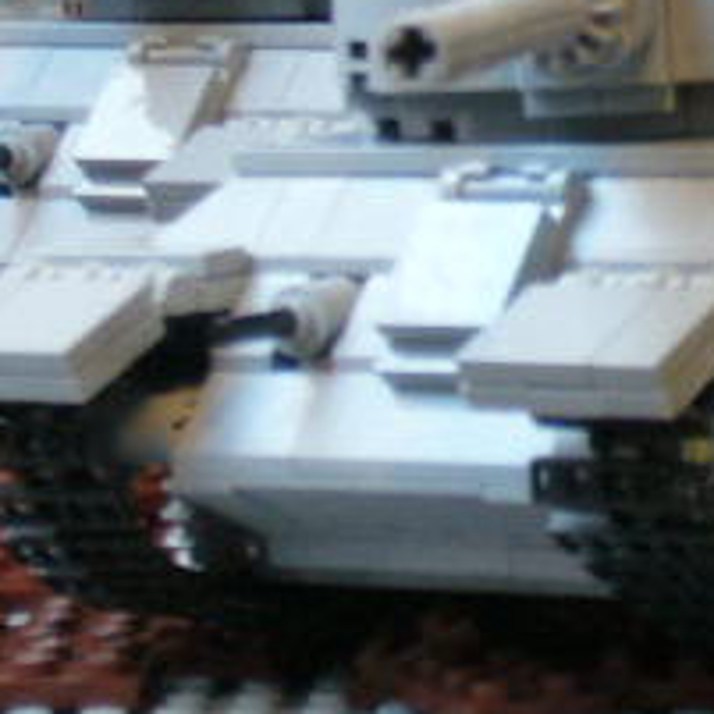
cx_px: 1019
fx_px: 6114
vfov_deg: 6.7
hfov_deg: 6.6
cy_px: -21
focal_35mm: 262
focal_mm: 15.4
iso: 200
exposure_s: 1/8
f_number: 4.6
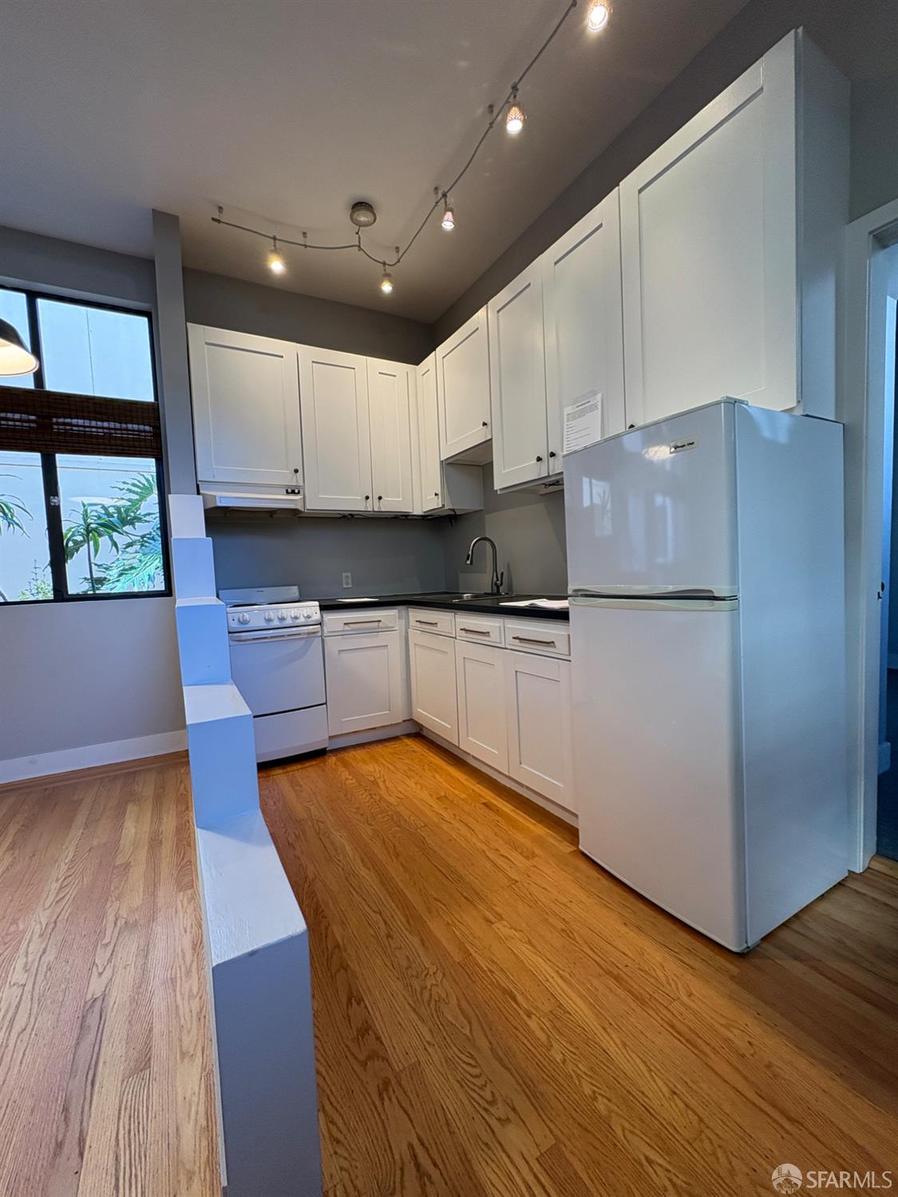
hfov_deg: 85.7
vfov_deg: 102.1
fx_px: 484
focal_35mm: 14
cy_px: 598
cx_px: 449
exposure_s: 1/60
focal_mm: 2.22
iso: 125
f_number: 2.2
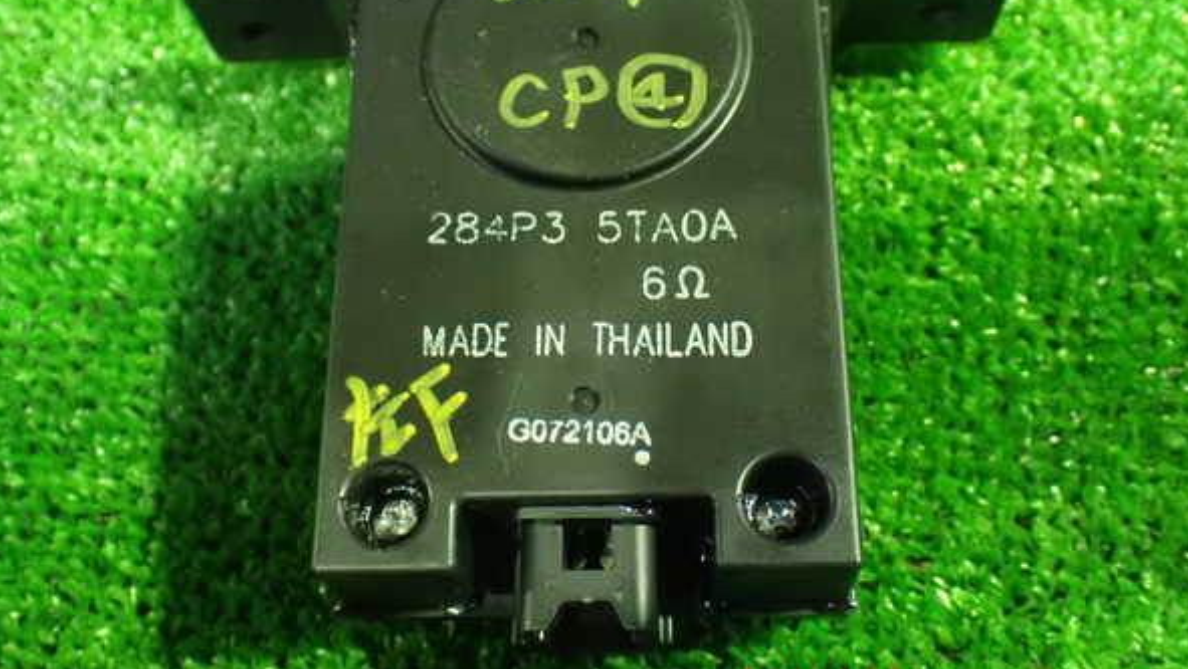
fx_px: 1324
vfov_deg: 28.3
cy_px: 263
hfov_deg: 48.3
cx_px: 595
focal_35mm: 42
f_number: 2.7
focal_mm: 6.83
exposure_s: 1/30
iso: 1600
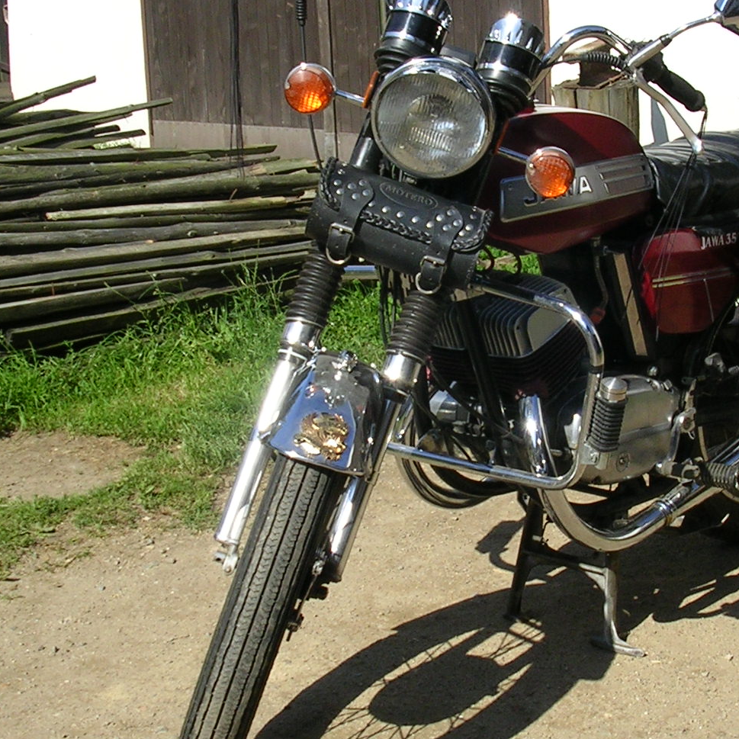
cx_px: 503
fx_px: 1715
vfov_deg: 24.3
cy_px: 328
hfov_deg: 24.2
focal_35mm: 71
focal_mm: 5.8
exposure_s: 1/279
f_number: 5.6
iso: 50
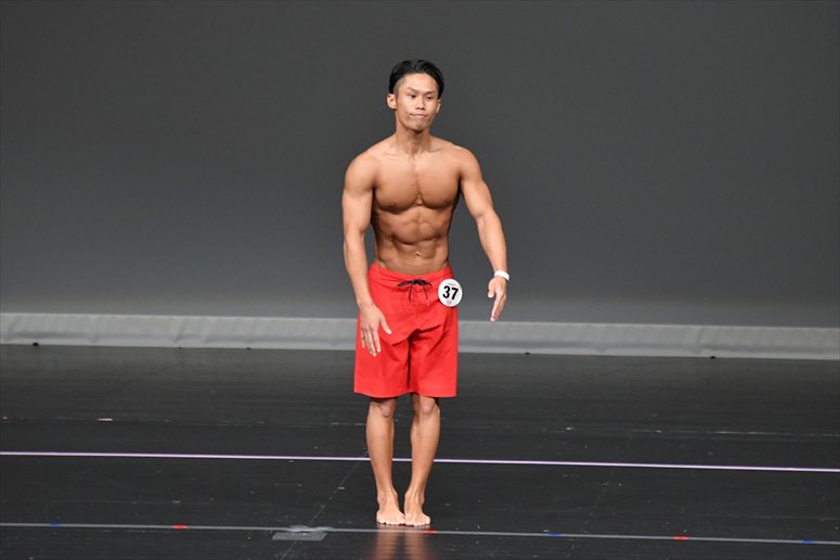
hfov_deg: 6.0
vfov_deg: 4.0
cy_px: 280
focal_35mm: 345
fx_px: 8046
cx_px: 420
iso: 4000
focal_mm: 230
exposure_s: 1/400
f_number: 5.6
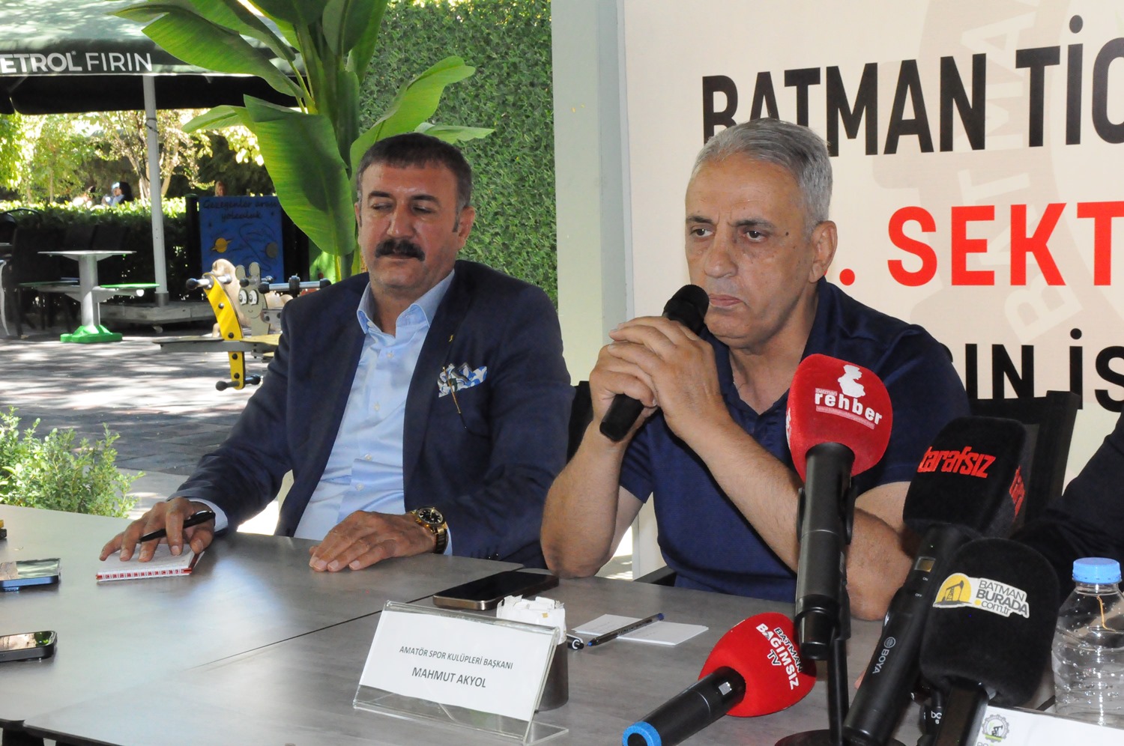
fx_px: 3742
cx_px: 562
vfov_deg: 11.4
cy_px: 373
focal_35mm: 120
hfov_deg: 17.1
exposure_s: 1/125
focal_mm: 80
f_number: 18
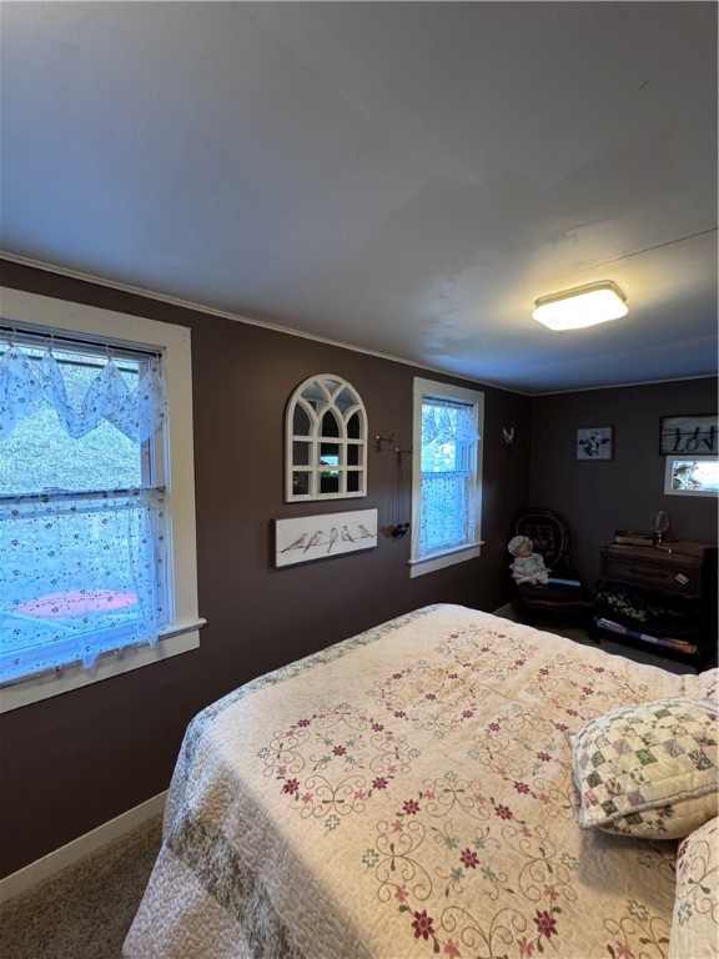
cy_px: 480
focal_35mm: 14
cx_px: 360
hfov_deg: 85.7
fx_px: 388
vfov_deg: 102.1
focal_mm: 2.22
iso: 320
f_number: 2.2
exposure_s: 1/60
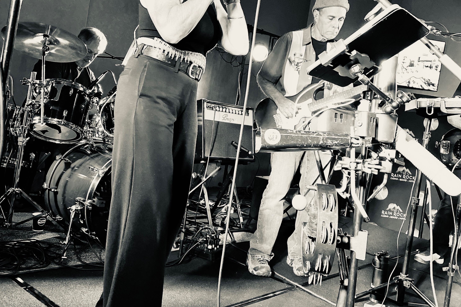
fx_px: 474
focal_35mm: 37
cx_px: 230
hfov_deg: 51.9
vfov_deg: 35.8
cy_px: 116
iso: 500
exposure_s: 1/40
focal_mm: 4.2
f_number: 1.6
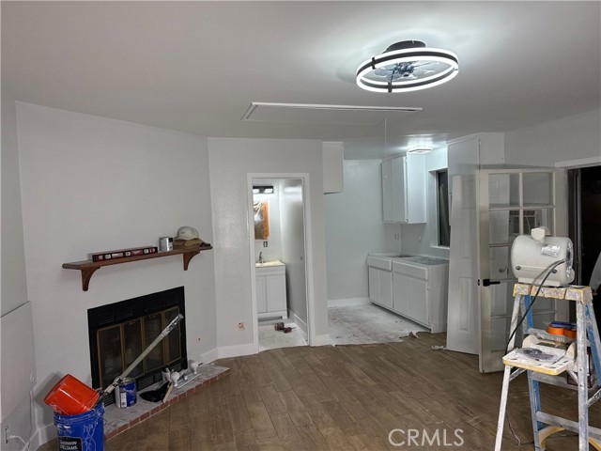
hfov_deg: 71.6
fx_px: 417
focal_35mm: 24
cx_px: 300
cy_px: 226
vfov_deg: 56.8
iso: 160
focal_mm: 6.76
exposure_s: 1/230
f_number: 1.78
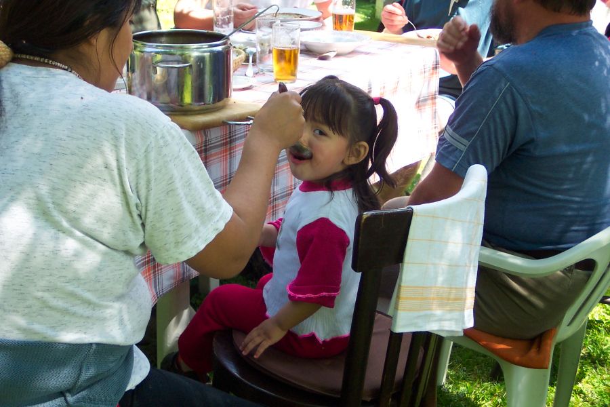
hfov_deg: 31.9
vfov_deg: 21.6
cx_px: 305
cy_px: 204
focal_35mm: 63
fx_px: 1067
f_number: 3.4
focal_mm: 13.3
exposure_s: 1/125
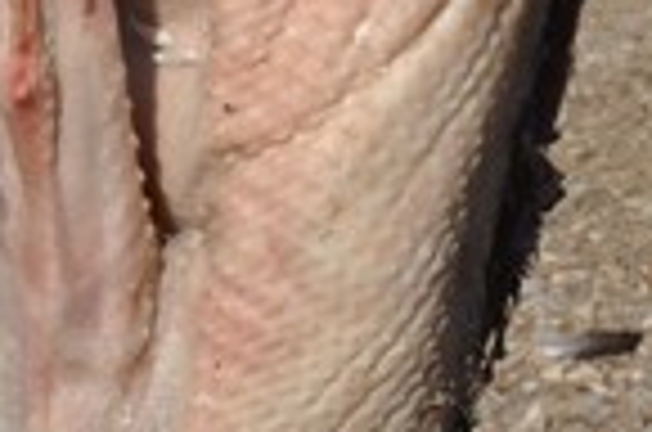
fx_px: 3650
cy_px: -220
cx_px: 1169
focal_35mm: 202
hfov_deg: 9.7
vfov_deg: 6.7
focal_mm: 30
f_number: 13
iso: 500
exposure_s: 1/640
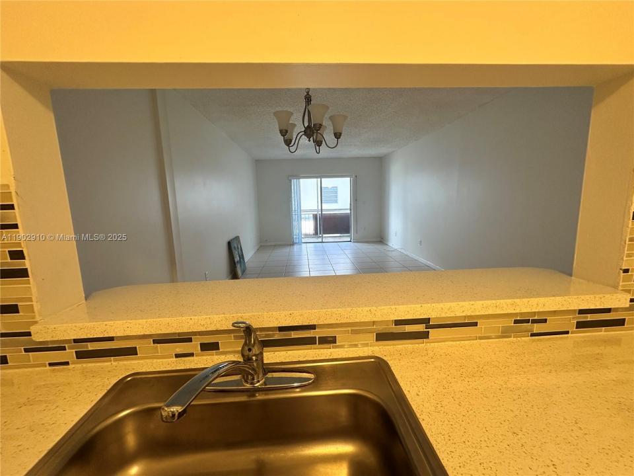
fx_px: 256
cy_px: 238
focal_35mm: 14
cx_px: 317
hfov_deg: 102.1
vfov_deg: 85.7
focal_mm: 2.22
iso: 125
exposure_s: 1/120
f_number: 2.2
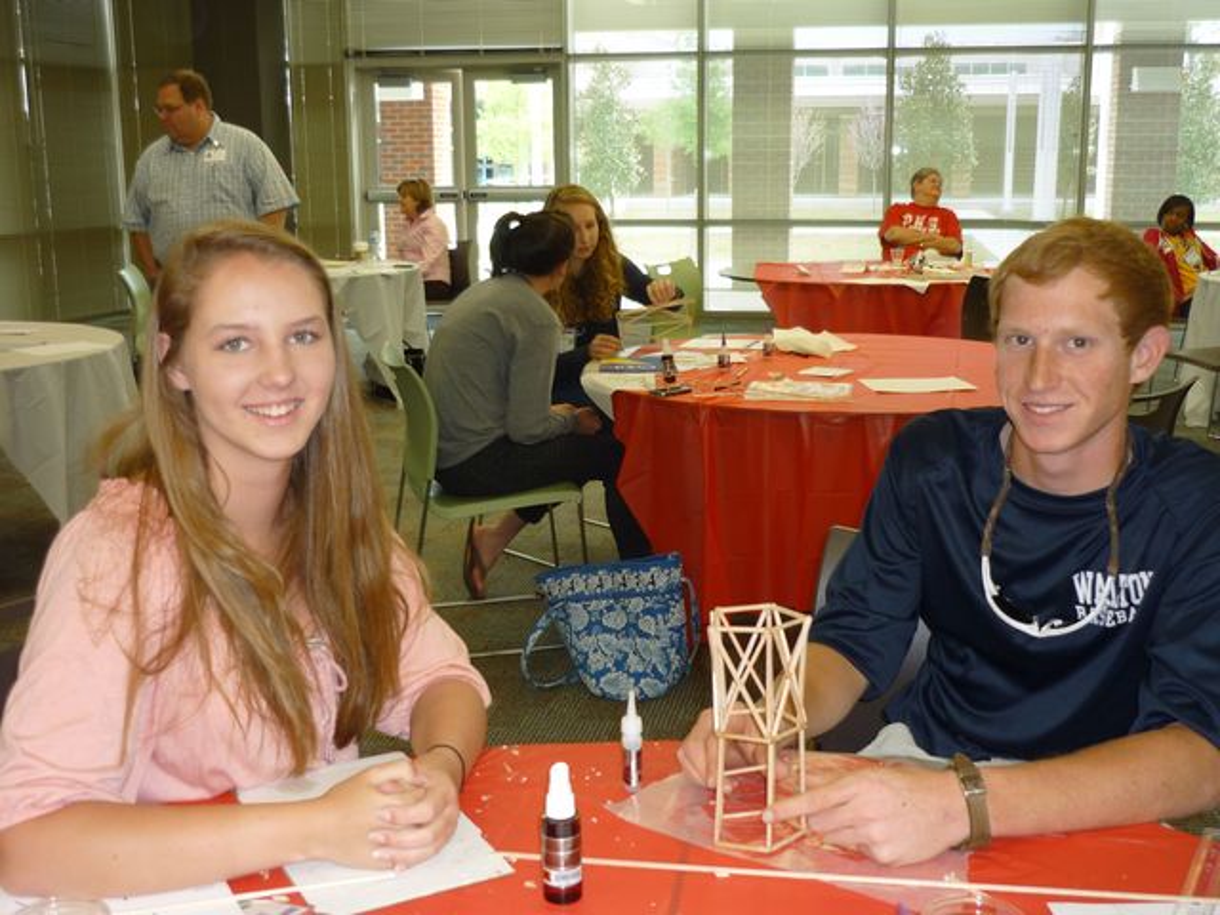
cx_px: 610
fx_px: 1339
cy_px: 458
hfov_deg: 49.0
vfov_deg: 37.7
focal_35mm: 38
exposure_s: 1/30
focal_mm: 6.3
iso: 100
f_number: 2.9
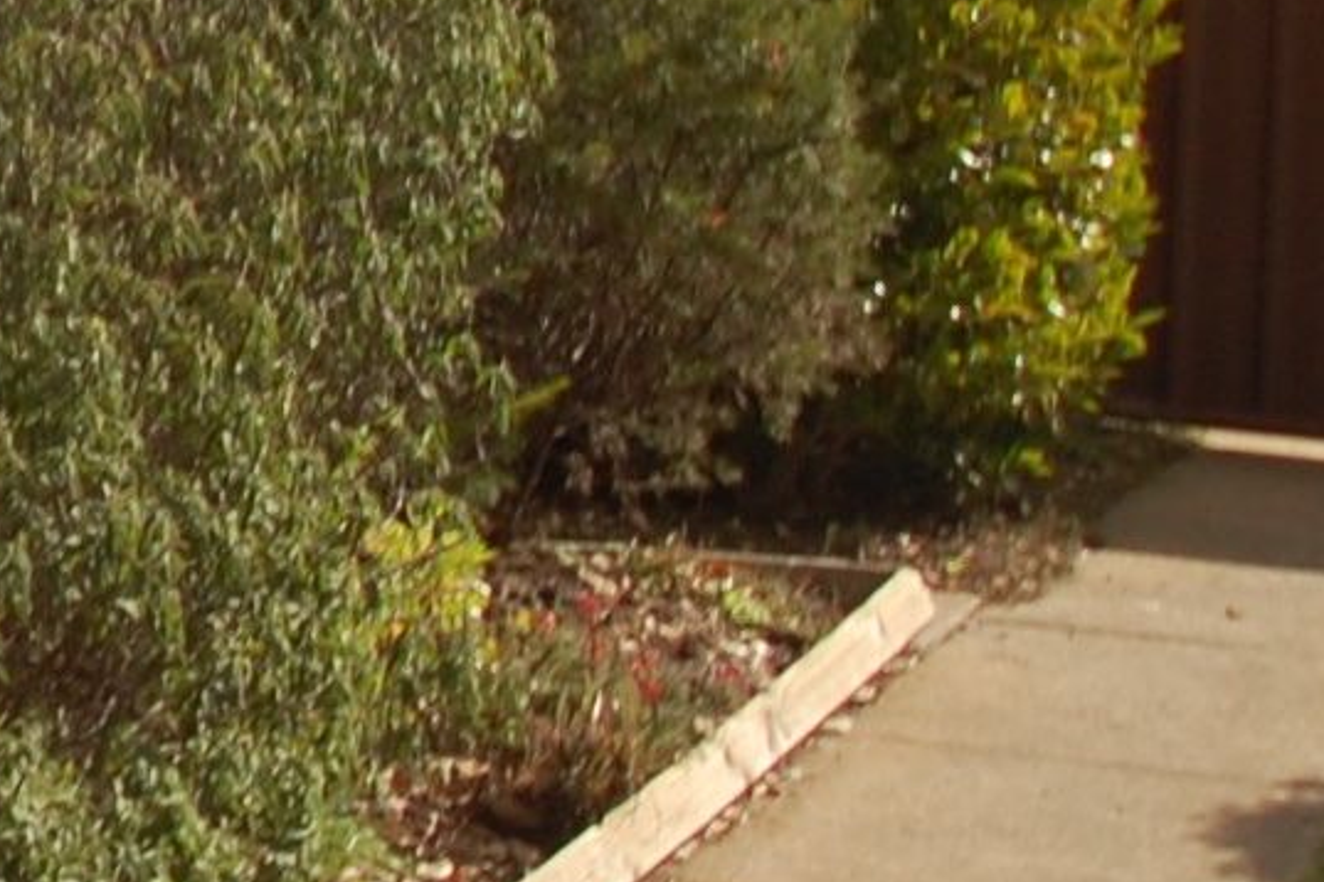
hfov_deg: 11.8
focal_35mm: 151
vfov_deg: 8.9
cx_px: -1536
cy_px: -374
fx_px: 5553
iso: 200
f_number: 9
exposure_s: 1/320
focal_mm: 18
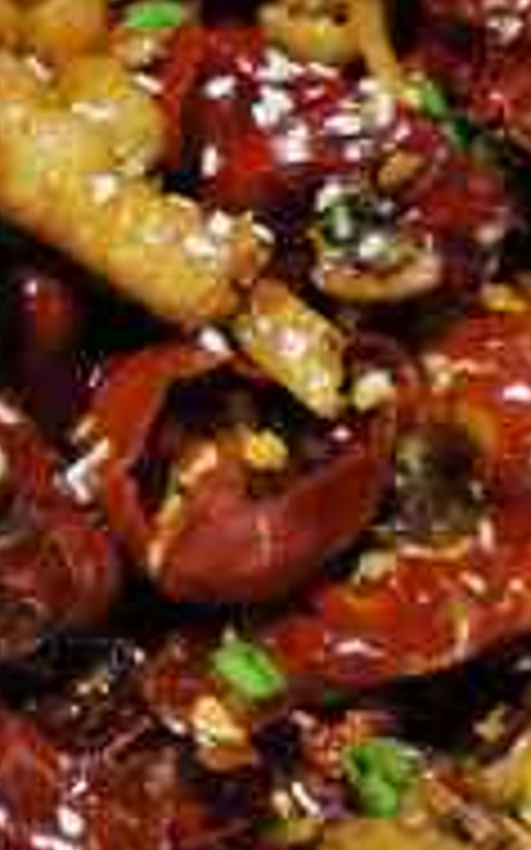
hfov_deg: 11.9
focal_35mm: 102
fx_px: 2364
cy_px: 128
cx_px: -405
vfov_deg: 20.1
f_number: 1.8
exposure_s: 1/90.1
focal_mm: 4.75
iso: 64
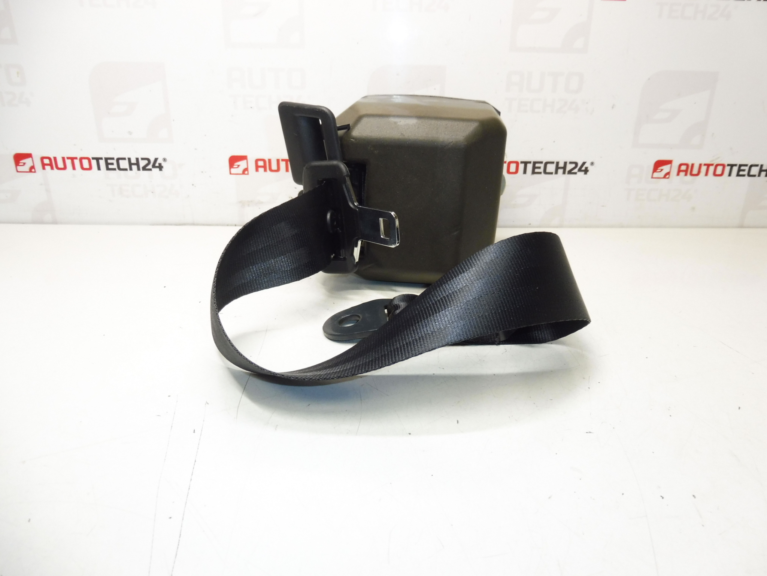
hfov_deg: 71.6
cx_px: 384
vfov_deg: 56.8
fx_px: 532
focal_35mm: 24
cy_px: 288
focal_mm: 4.3
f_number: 3.5
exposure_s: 1/60
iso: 200
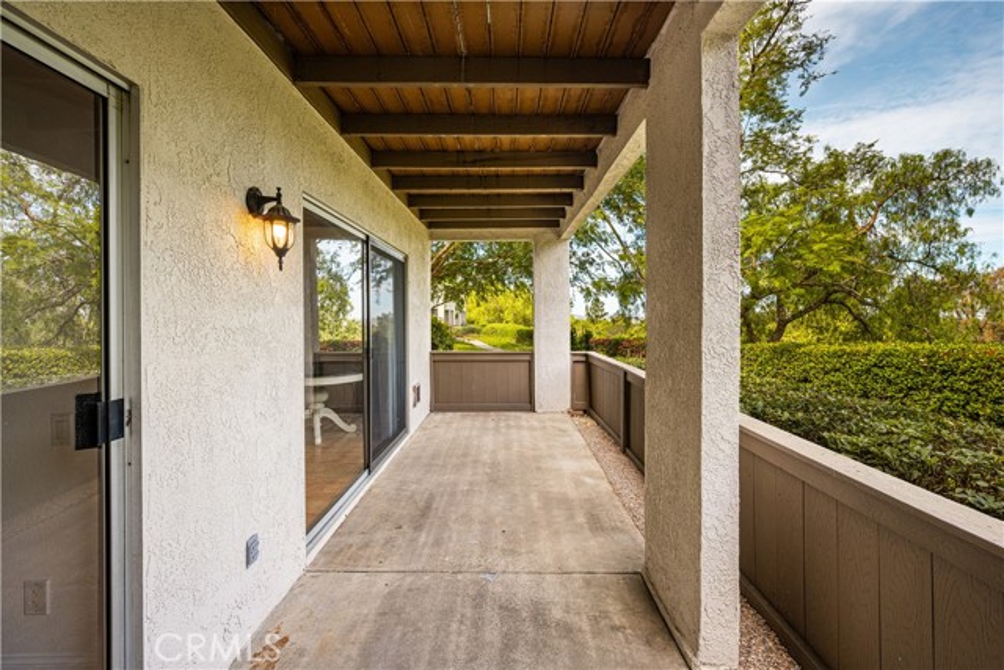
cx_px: 502
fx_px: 391
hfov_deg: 104.2
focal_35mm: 14
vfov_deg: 81.2
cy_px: 335
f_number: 7.1
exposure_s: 1/200
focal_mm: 14
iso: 100
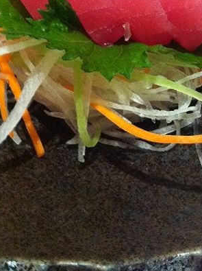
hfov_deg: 19.1
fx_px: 601
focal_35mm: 77
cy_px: 31
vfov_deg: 24.7
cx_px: 127
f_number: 2.8
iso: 500
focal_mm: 3.85
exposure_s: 1/15
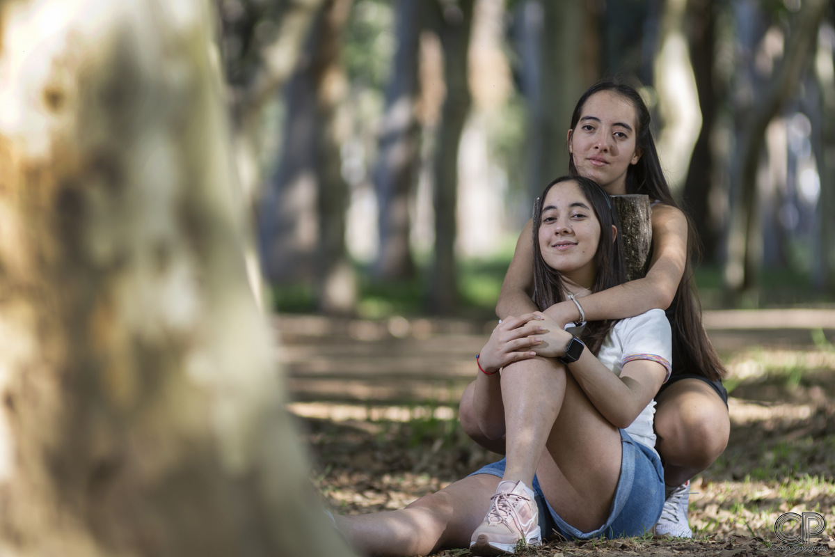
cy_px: 278
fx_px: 6436
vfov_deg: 5.0
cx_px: 418
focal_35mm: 278
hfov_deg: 7.4
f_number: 2.8
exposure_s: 1/250
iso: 100
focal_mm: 185
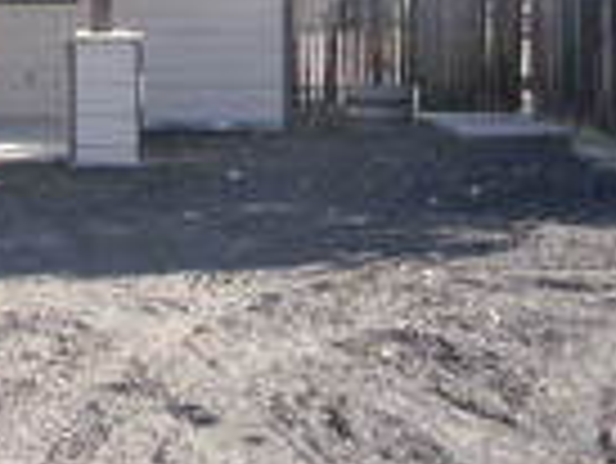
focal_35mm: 91
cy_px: -45
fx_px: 1621
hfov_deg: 20.4
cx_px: -81
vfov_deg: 15.8
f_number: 5.6
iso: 100
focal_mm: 6.3
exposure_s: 1/100
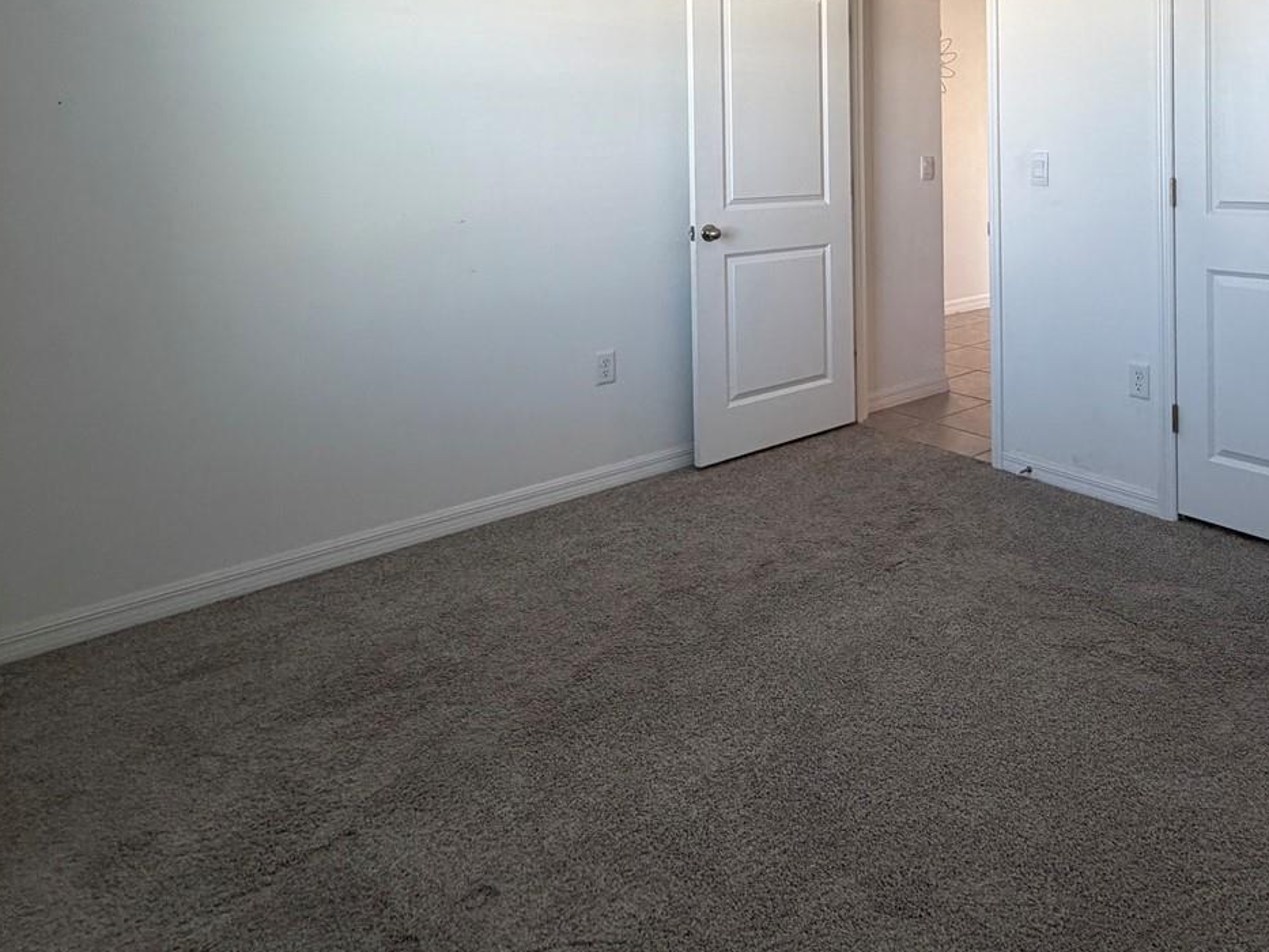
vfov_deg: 52.5
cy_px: 167
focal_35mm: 24
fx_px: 880
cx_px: 896
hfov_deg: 68.5
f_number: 2.2
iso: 200
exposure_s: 1/120
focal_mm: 2.22
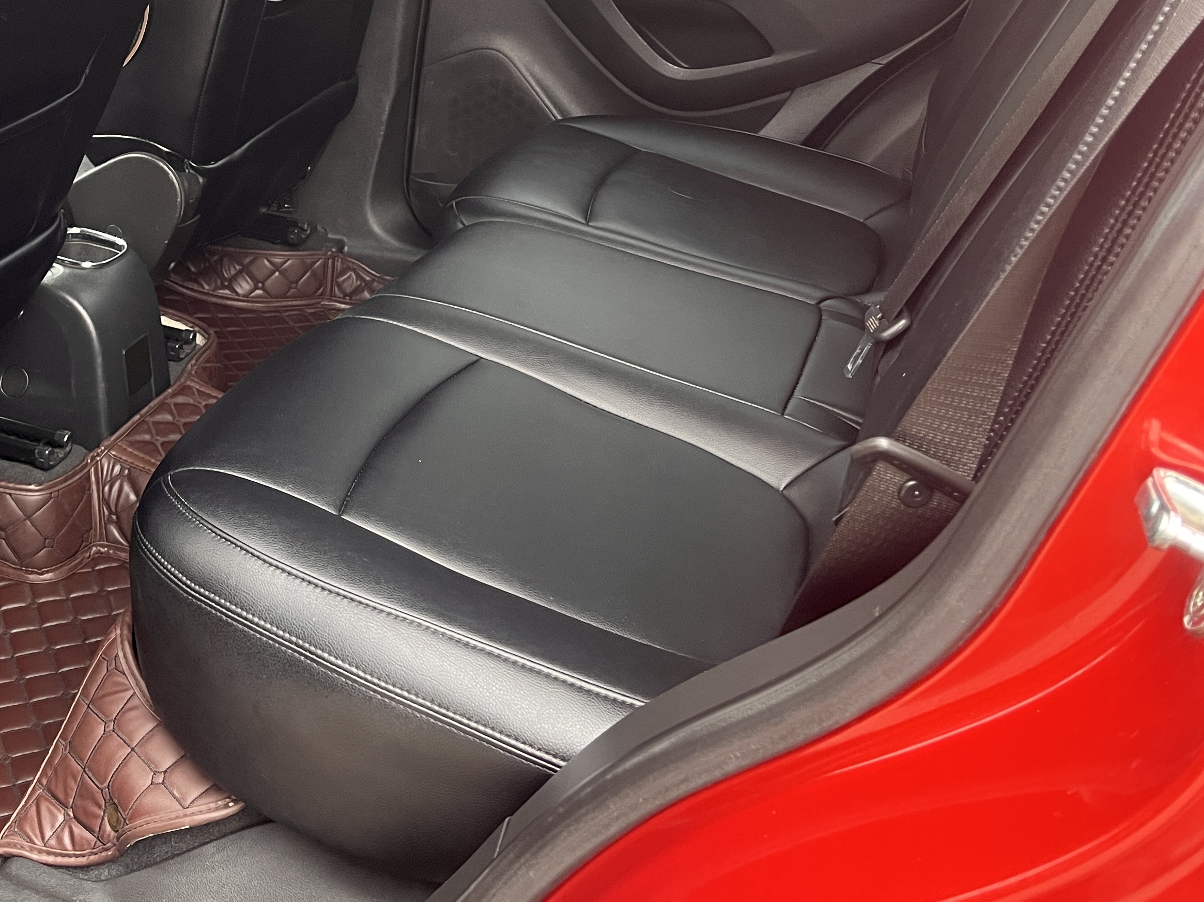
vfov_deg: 31.0
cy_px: 130
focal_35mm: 45
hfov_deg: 40.5
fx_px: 1565
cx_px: 262
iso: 125
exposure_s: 1/79
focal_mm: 5.1
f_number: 1.6
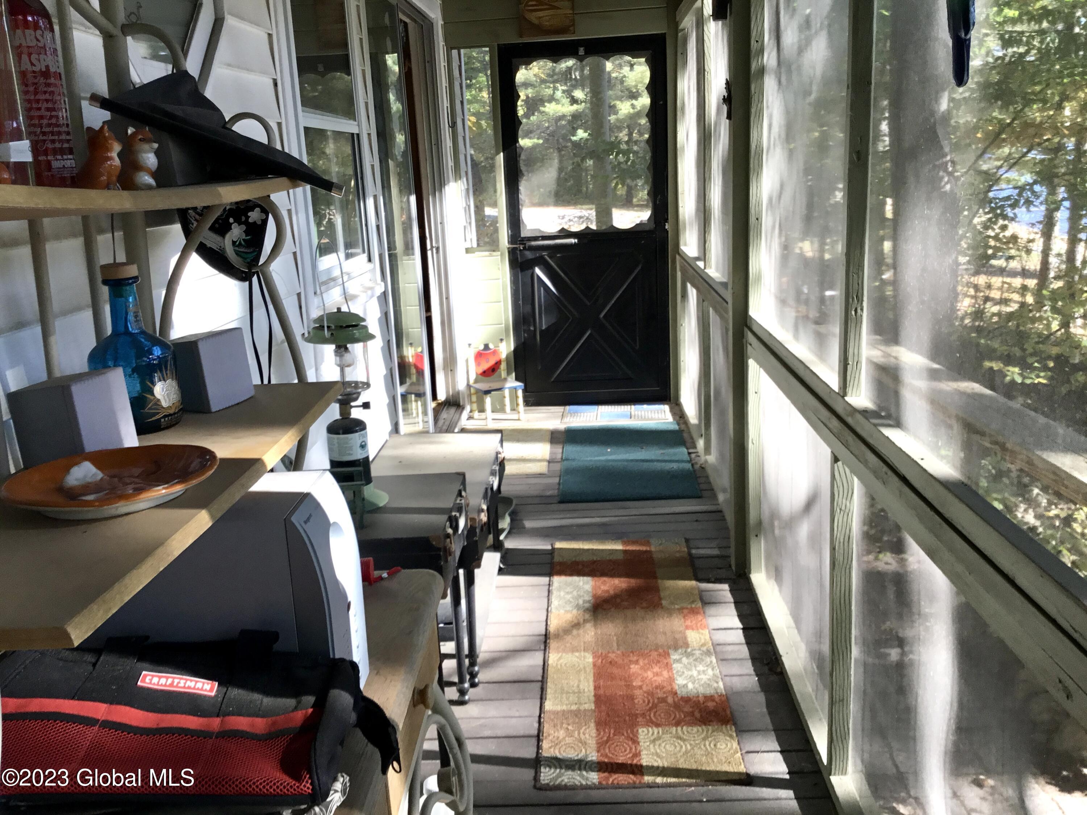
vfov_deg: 45.4
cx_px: 544
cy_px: 408
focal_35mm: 31
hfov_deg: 58.4
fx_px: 973
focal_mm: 3.3
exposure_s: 1/120
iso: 32
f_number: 2.4
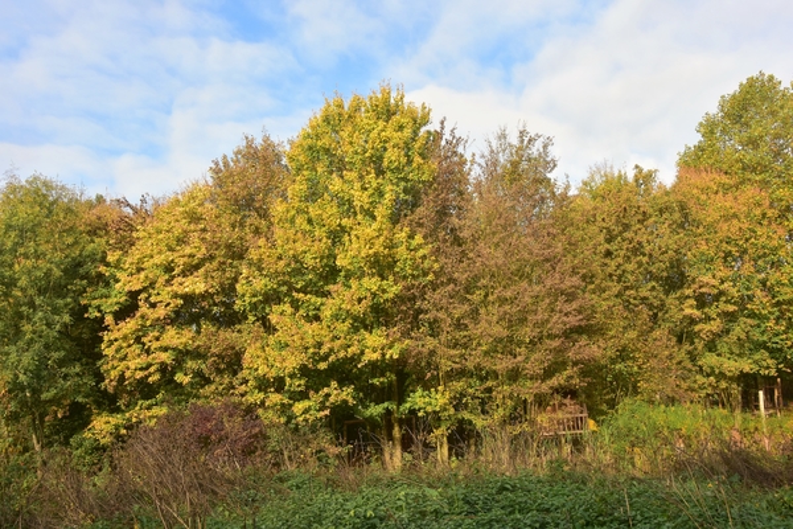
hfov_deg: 57.2
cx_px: 396
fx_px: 727
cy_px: 264
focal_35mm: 33
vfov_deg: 40.0
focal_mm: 22
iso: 200
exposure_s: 1/100
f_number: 11
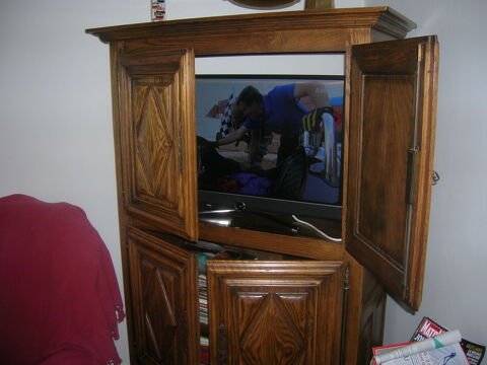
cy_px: 182
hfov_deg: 54.0
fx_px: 478
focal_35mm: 34
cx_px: 244
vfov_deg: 41.8
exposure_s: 1/60.1
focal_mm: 5.7
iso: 50
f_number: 2.9
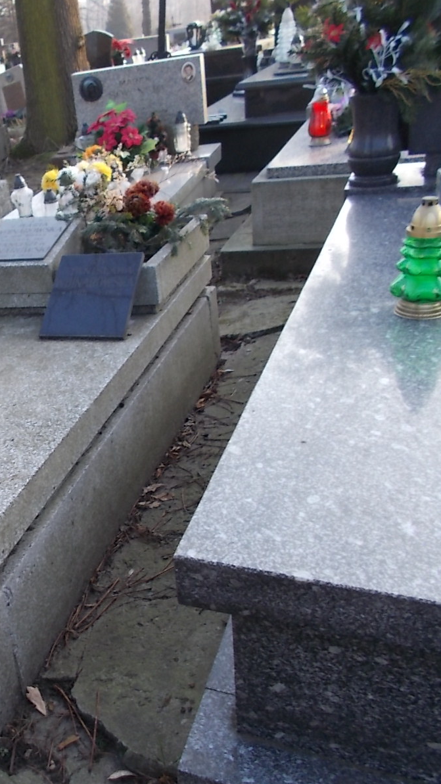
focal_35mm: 38
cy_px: 392
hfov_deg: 29.0
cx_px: -12
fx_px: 790
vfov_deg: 52.8
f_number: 3.2
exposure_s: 1/100
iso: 80
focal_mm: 4.6
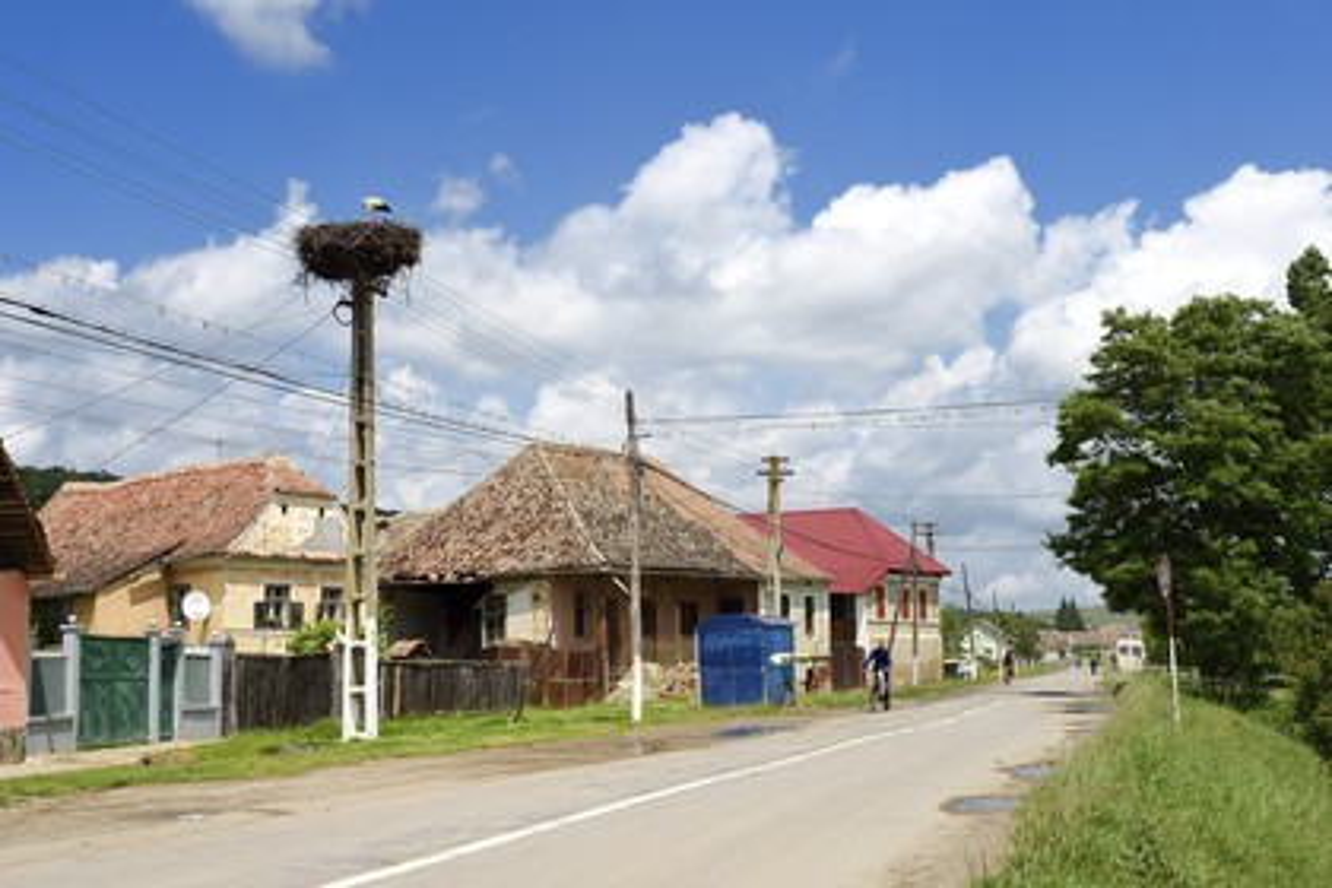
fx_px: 1776
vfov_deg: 28.1
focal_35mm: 48
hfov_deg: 41.1
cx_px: 666
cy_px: 444
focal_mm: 48
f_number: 13
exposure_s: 1/500
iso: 200
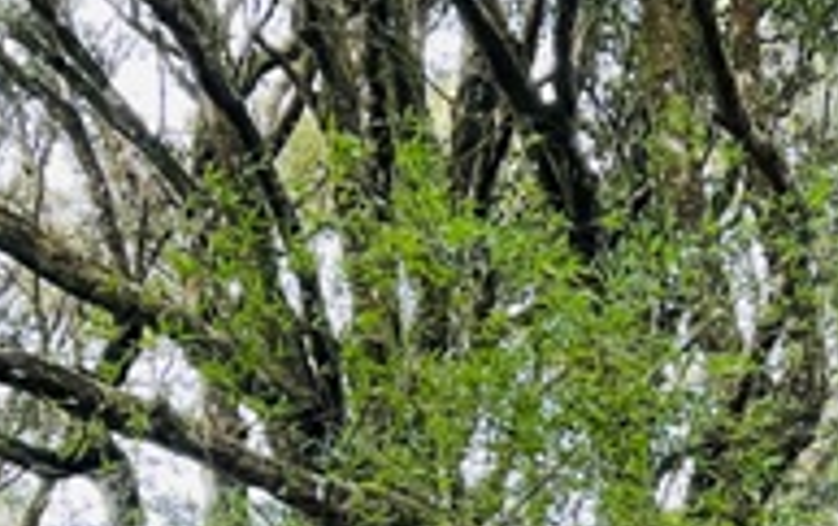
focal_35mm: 114
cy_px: 800
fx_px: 2606
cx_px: 708
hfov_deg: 18.1
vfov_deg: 11.1
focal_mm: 5.7
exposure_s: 1/60
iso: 160
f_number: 1.5
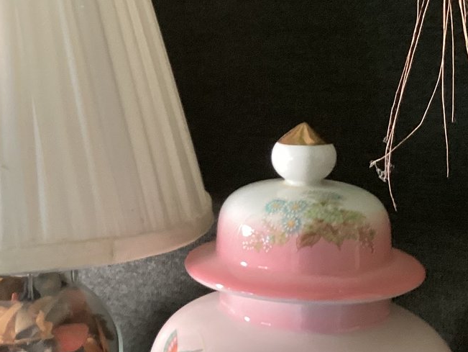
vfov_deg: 20.5
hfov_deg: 26.2
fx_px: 974
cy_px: 189
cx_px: 59
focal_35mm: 72
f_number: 2.4
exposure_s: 1/50
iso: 200
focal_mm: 3.3
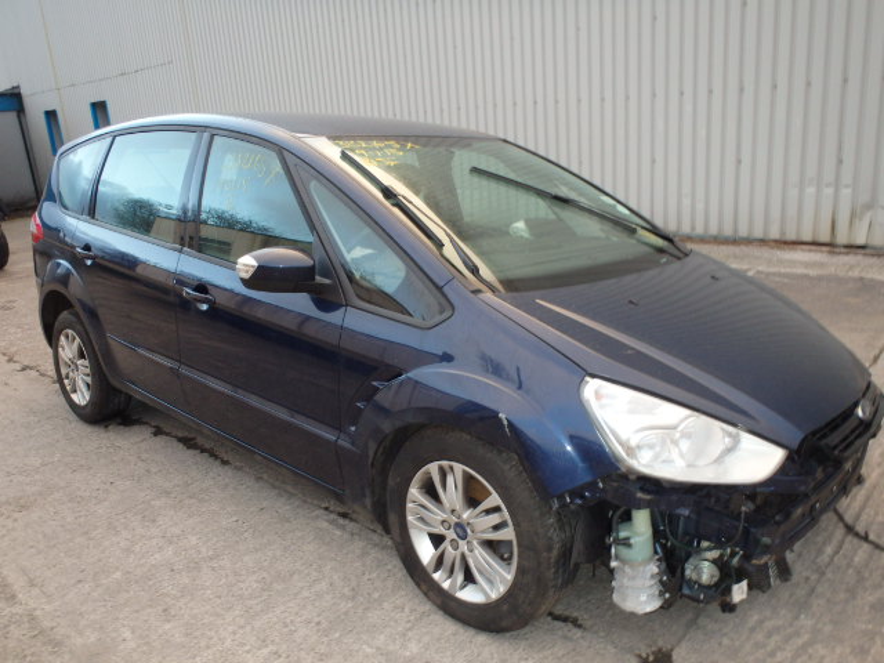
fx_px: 715
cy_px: 332
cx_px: 442
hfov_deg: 63.4
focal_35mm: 28
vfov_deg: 49.7
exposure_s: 1/30
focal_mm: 5
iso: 250
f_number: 3.9
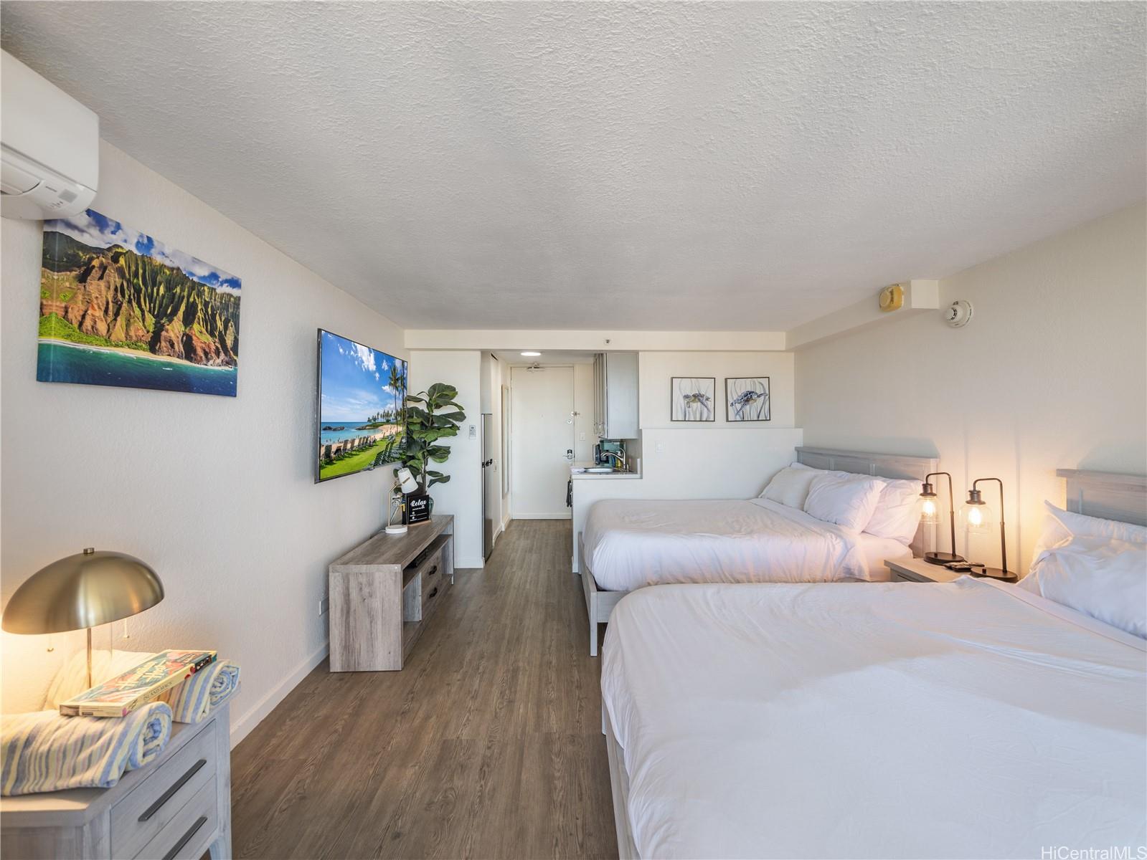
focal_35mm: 14
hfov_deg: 102.1
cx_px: 574
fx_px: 464
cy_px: 430
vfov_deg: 85.7
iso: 200
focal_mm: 7
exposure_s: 1/400
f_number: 4
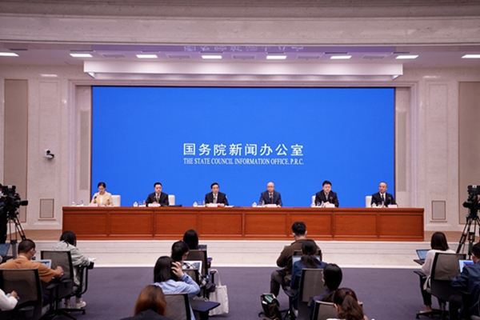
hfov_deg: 54.4
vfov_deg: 37.9
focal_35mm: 35
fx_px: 467
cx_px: 240
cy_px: 160
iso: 640
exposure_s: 1/160
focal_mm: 35
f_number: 2.8
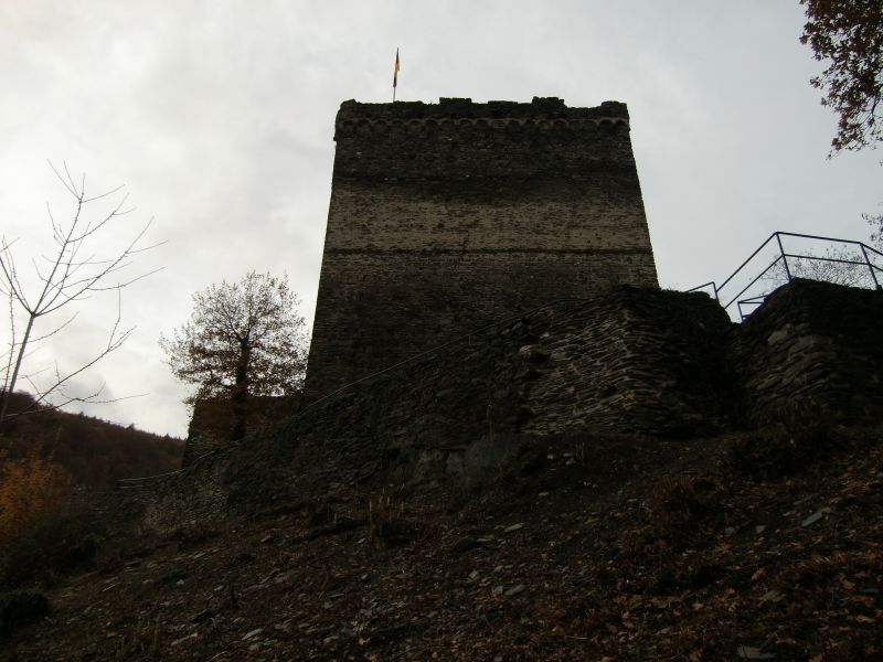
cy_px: 331
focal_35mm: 24
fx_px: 612
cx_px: 442
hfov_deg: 71.6
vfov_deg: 56.8
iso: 64
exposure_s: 1/800
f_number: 3.2
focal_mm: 4.3
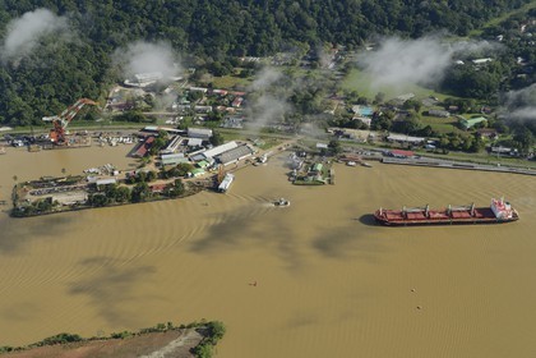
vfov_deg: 27.0
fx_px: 744
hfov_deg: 39.6
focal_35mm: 50
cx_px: 268
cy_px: 179
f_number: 7.1
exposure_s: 1/640
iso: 200
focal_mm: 50
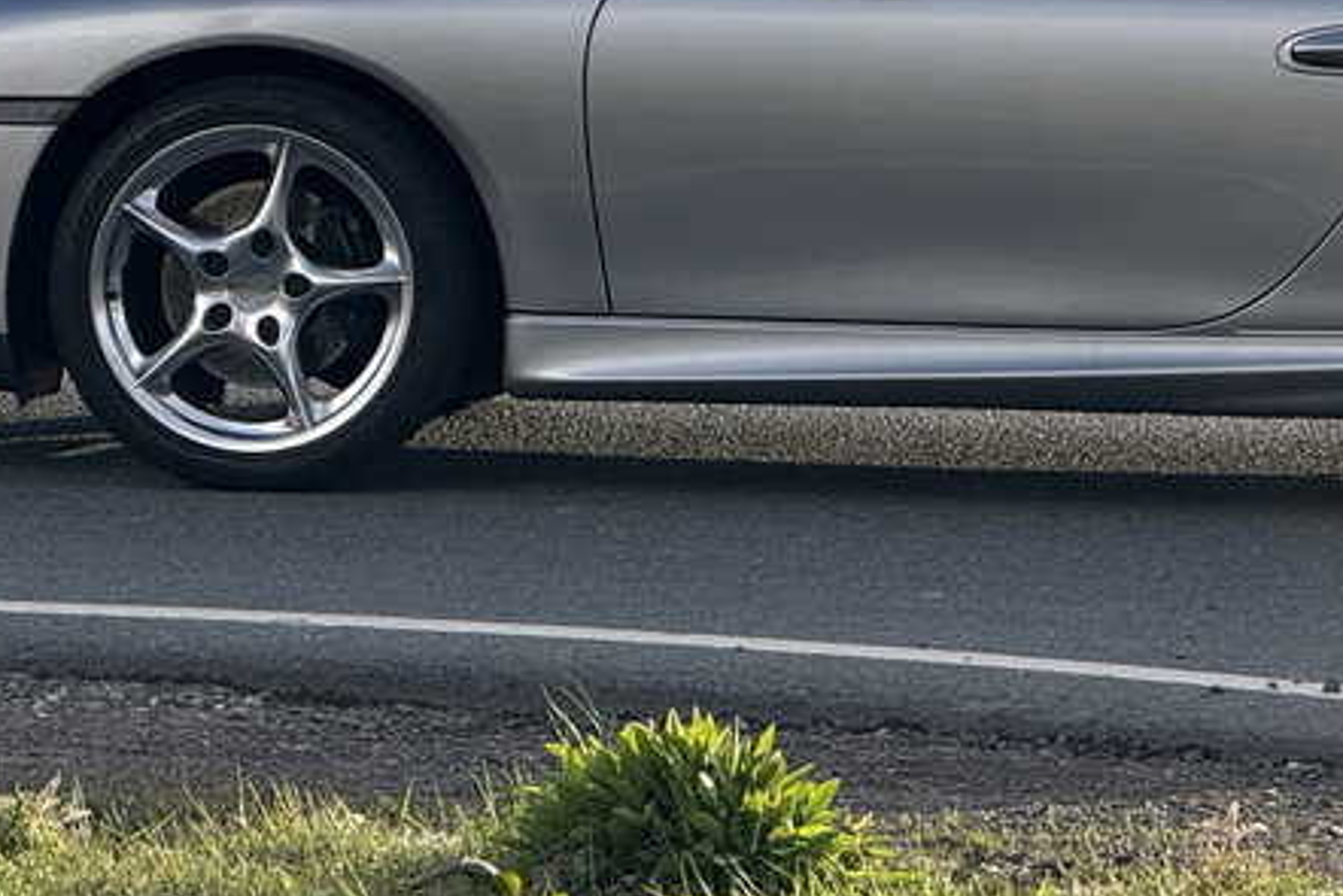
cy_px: 125
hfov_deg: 7.1
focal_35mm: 289
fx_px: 10784
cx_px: 1176
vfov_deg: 4.8
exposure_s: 1/860
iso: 64
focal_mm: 15.66
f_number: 2.8
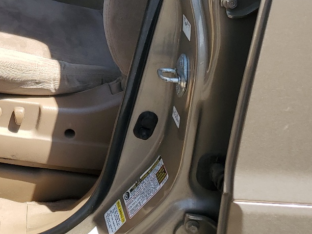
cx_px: -27
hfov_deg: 26.4
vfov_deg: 20.4
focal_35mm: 68
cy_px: -38
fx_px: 613
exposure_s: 1/1250
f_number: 1.5
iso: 50
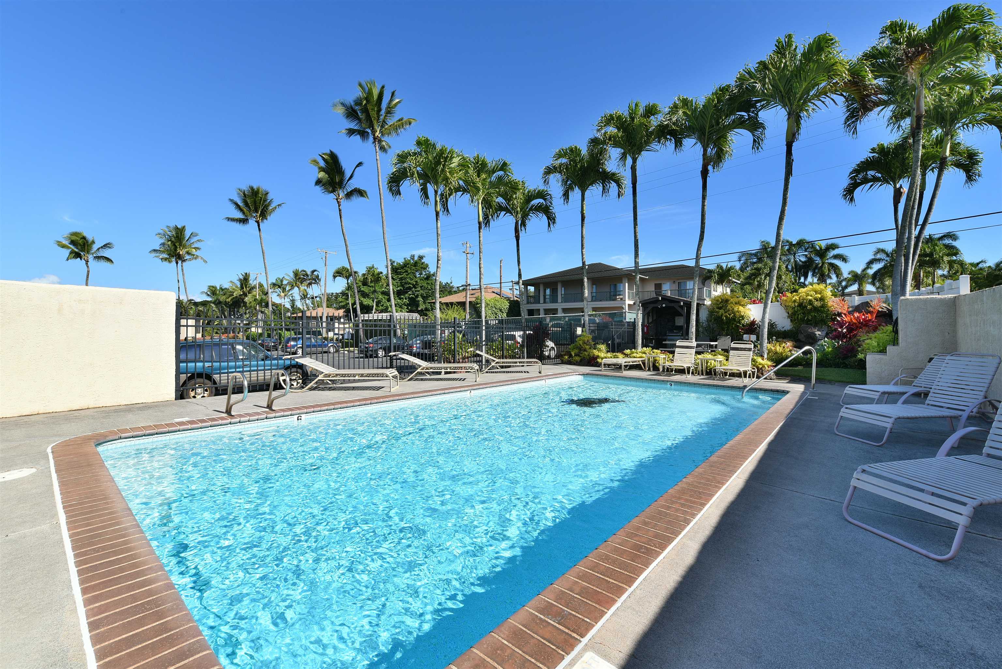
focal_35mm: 14
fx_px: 390
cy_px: 334
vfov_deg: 81.2
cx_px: 501
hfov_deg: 104.2
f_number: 13
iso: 100
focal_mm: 14
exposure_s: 1/50
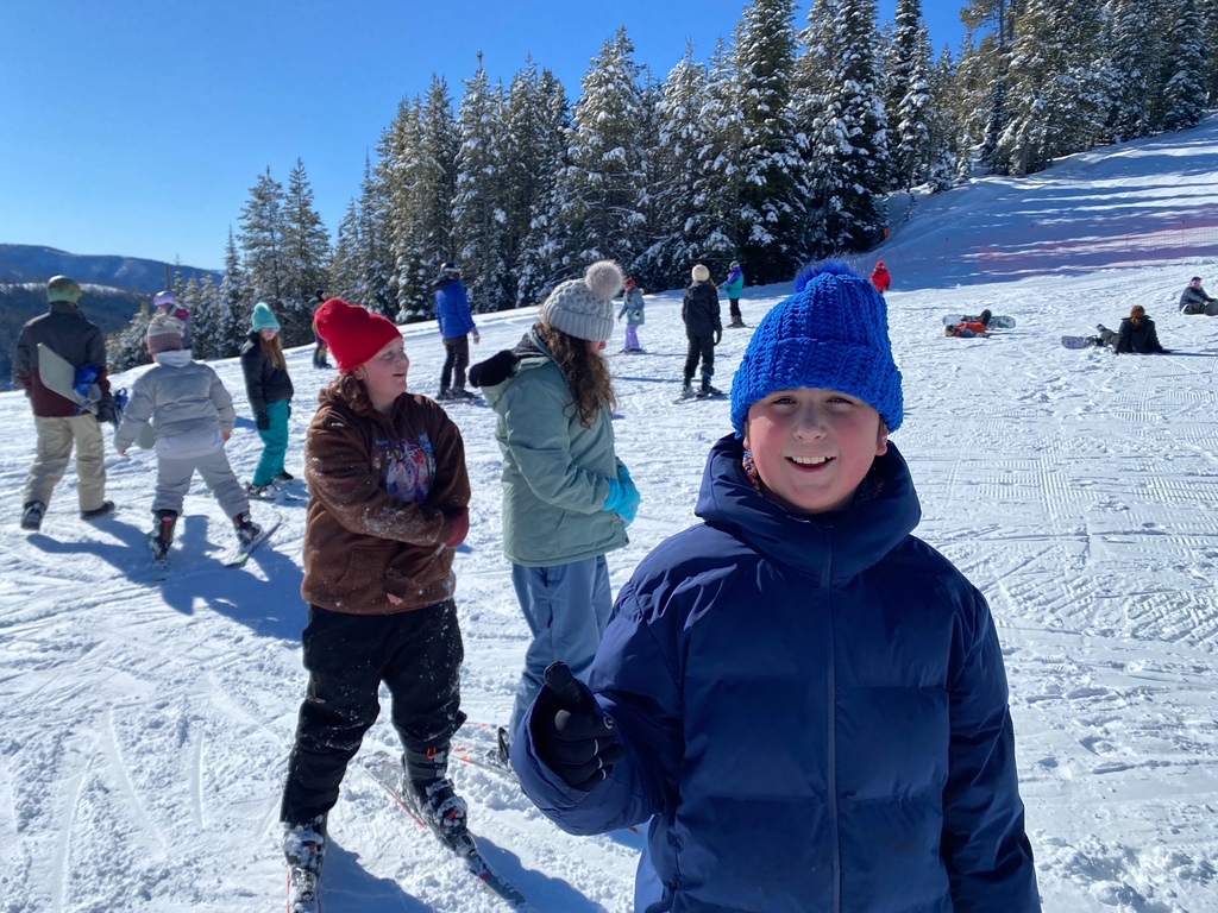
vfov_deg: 53.1
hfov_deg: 67.3
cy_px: 456
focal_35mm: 26
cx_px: 609
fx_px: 915
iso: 32
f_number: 1.8
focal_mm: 4.25
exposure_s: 1/4808
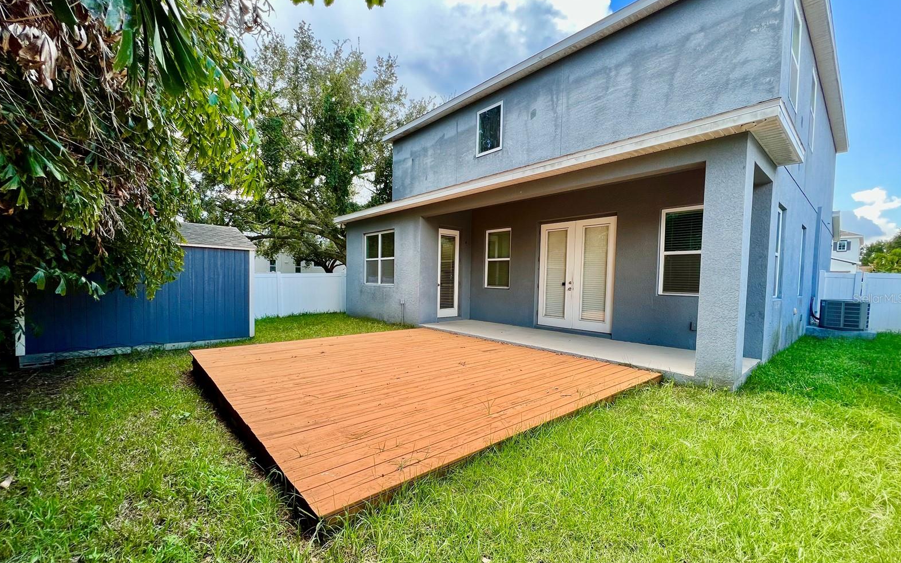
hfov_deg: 105.3
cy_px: 298
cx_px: 449
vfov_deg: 78.5
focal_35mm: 14
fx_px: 344
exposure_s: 1/212
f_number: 1.8
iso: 32
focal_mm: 1.57
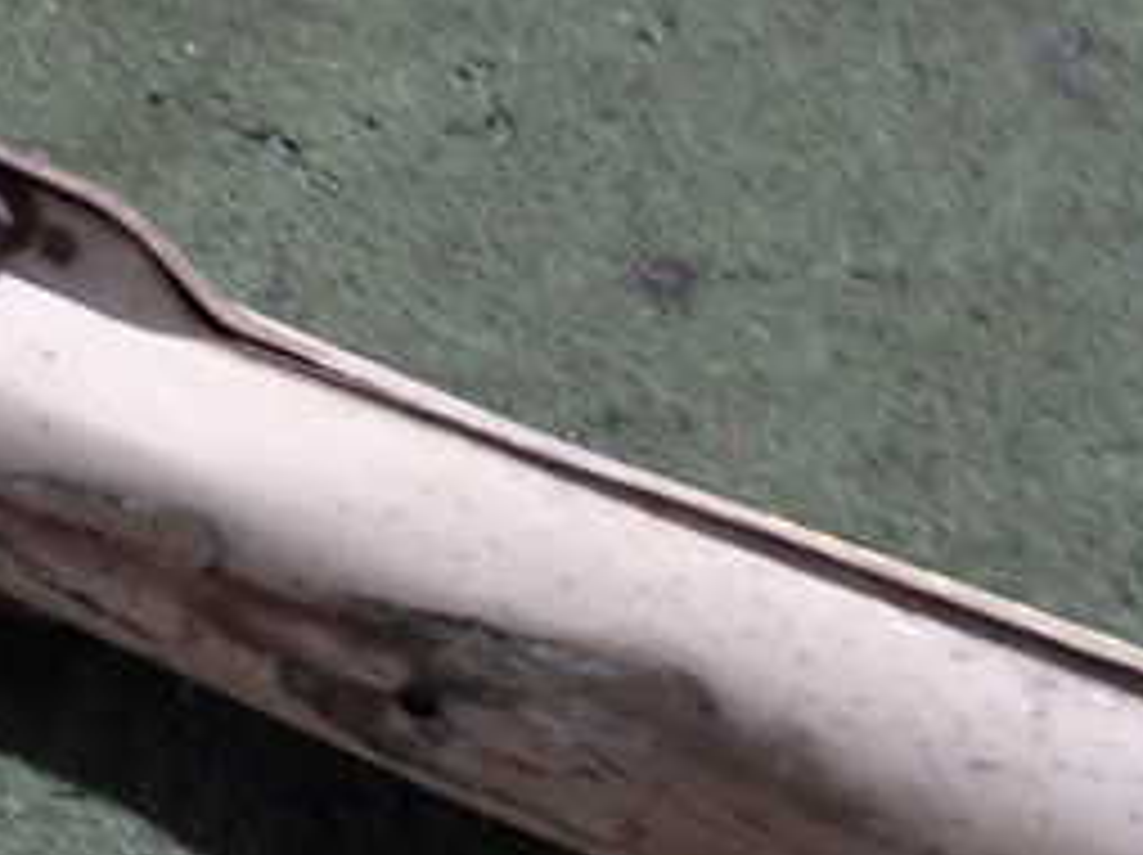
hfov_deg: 26.5
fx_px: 2342
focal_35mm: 71
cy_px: 716
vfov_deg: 20.4
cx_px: 104
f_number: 2.3
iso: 640
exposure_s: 1/30
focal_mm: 5.4
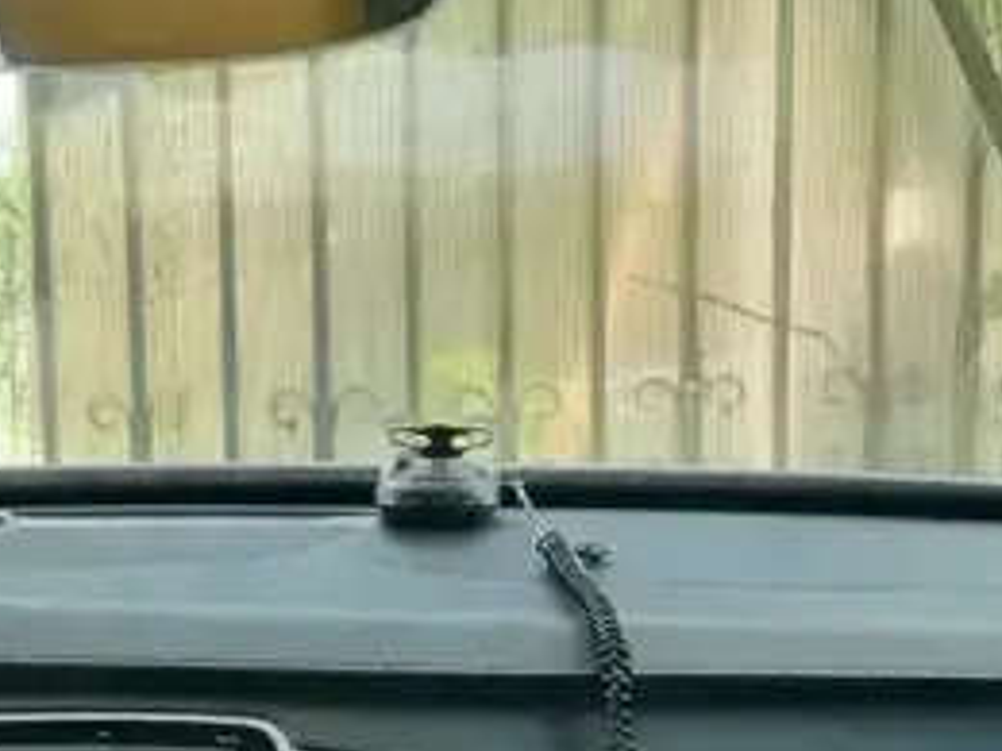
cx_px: 170
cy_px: 913
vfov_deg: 14.3
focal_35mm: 100
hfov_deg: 19.4
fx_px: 2895
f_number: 1.8
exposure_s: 1/100
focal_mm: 5.4
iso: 200
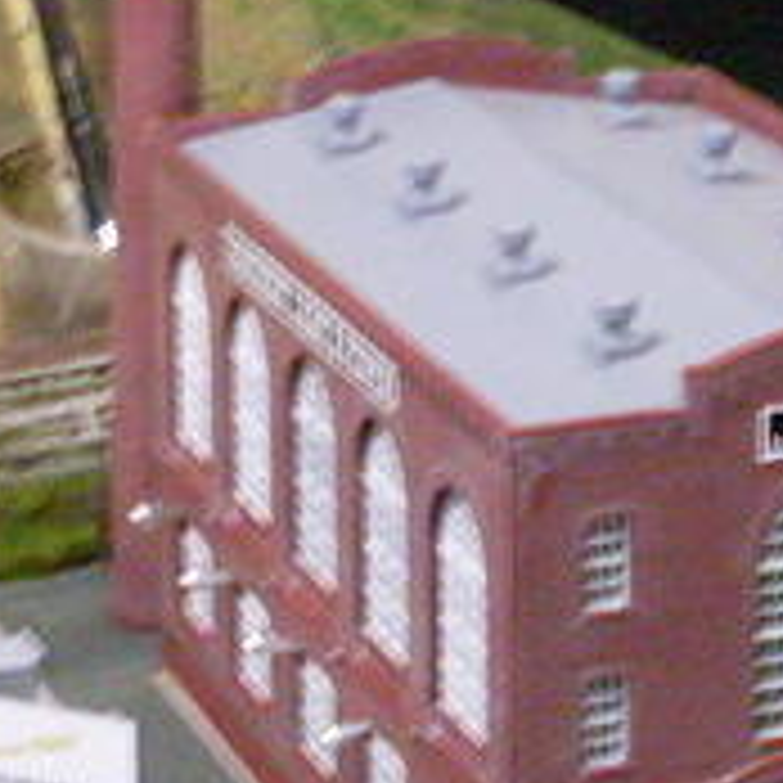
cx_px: 594
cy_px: 454
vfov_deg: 11.3
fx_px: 3941
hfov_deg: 11.3
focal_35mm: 154
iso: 200
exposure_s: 1/10
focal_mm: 6.3
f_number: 2.8
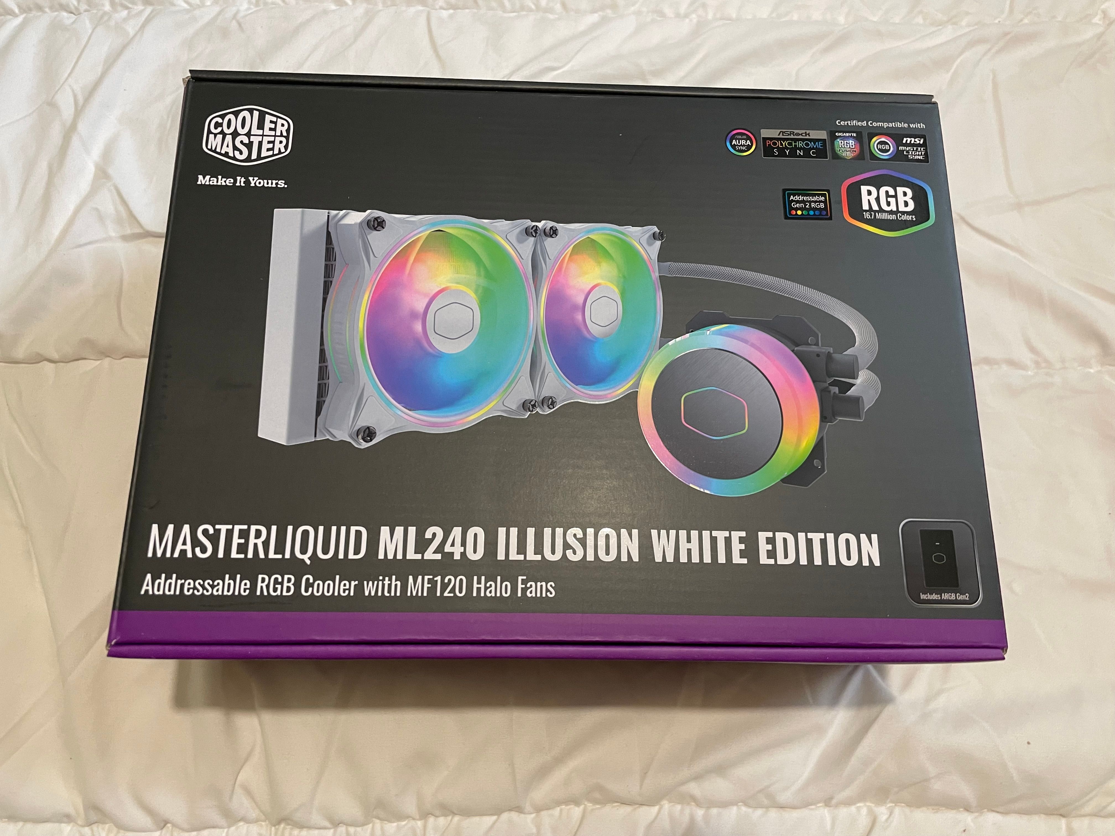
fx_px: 837
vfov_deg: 53.1
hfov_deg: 67.3
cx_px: 558
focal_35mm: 26
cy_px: 418
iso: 160
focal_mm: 4.2
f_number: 1.6
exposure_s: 1/50
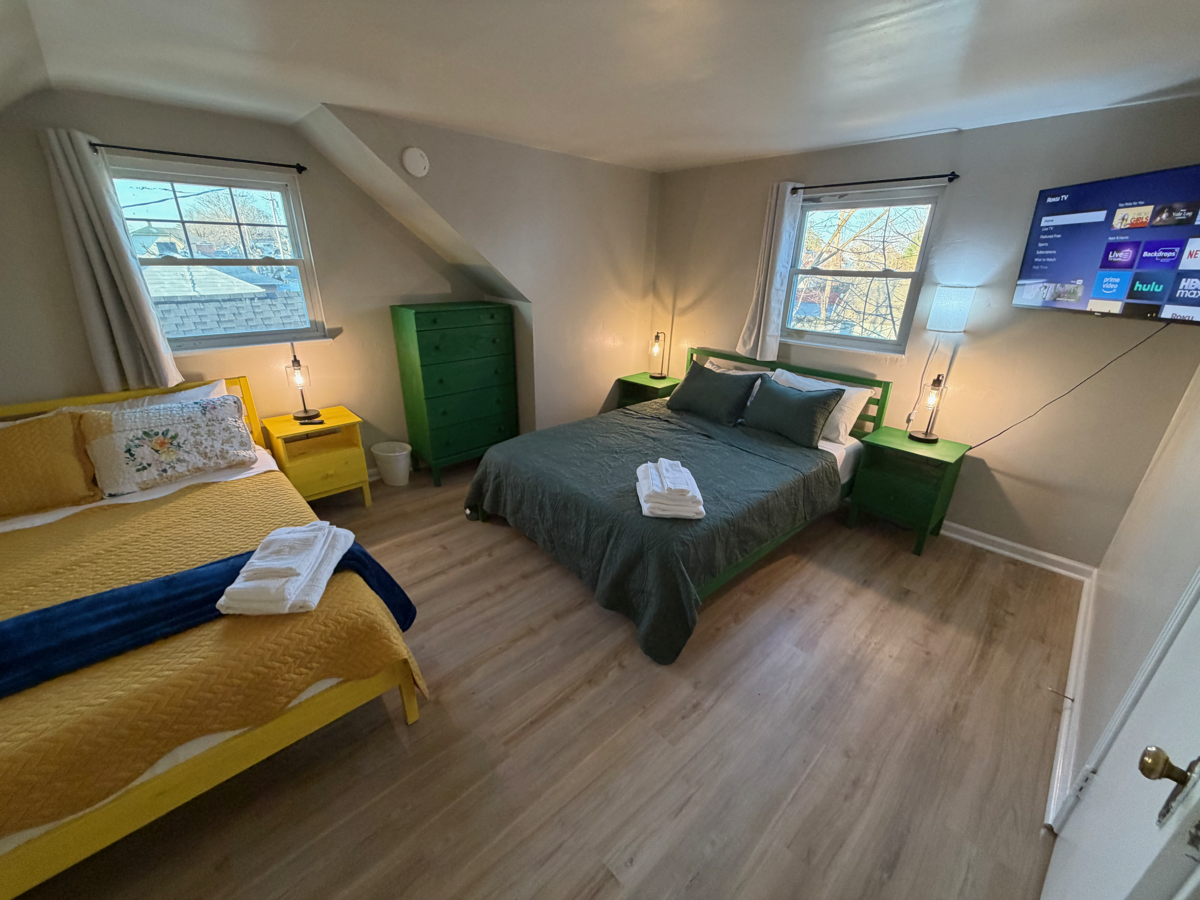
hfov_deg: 102.1
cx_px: 600
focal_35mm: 14
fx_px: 485
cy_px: 450
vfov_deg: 85.7
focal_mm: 2.22
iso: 250
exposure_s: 1/60
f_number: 2.2
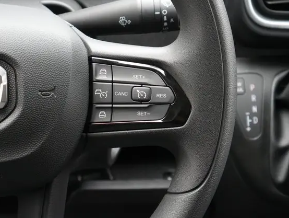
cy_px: 96
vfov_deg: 15.3
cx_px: 132
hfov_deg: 20.2
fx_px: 811
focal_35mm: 97
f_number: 5.6
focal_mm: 42
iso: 2000
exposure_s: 1/100
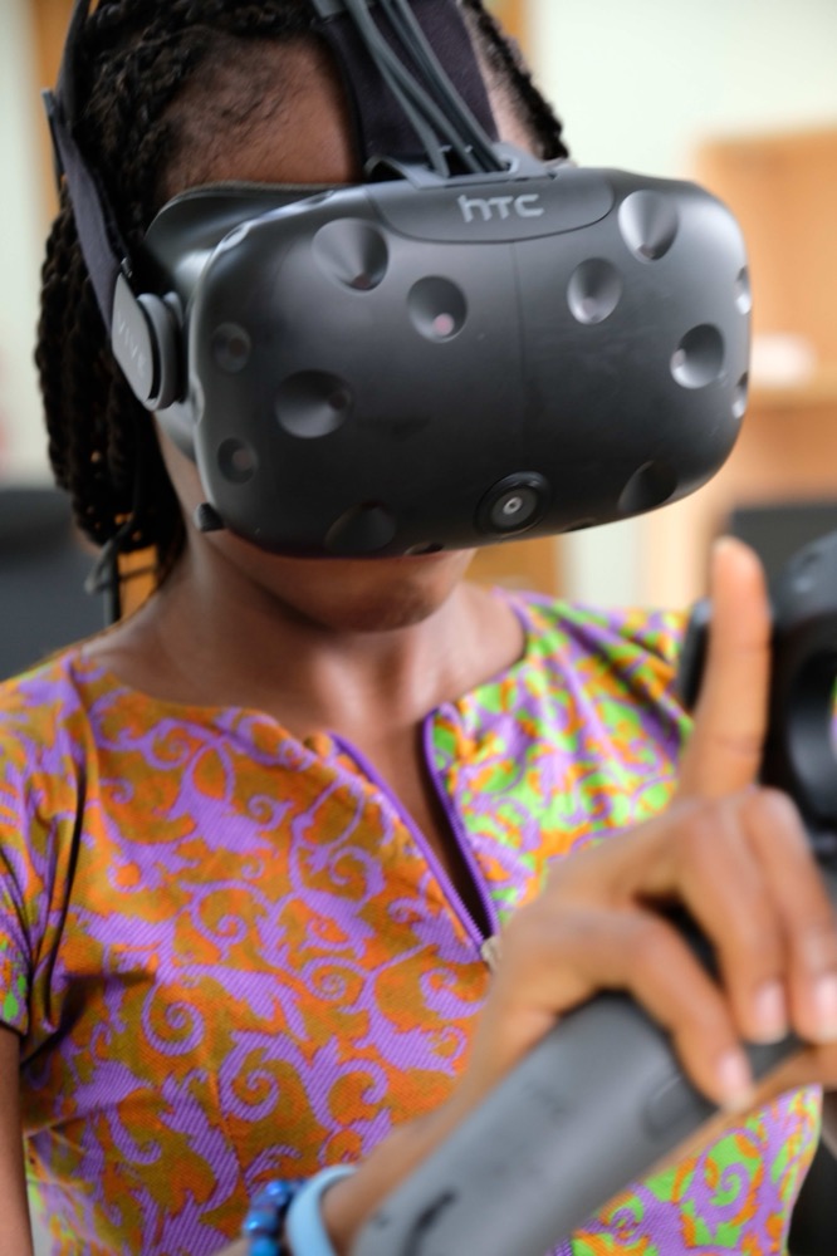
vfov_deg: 28.5
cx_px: 418
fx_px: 2478
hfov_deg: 19.2
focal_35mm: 71
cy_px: 628
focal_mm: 47
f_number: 2.8
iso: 1000
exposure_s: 1/60
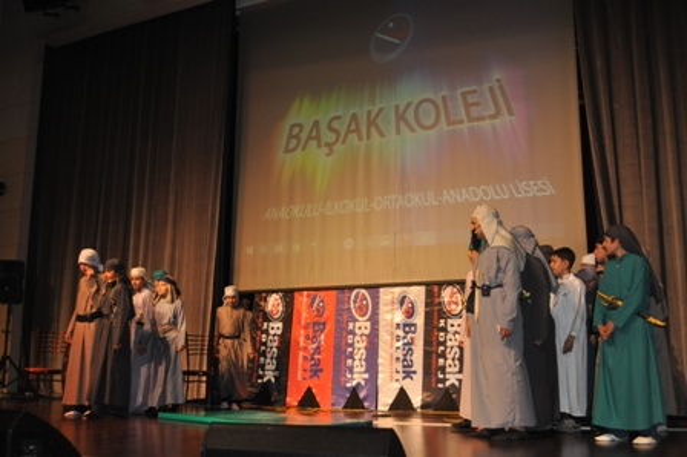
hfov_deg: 53.2
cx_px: 344
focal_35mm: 36
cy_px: 228
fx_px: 686
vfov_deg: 36.8
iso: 800
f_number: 4
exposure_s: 1/60
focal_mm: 24
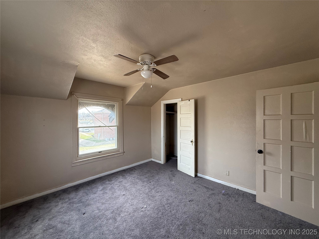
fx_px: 129
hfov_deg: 102.1
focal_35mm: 14
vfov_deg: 85.7
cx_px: 160
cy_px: 120
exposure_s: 1/99
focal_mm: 2.22
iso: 200
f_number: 2.2
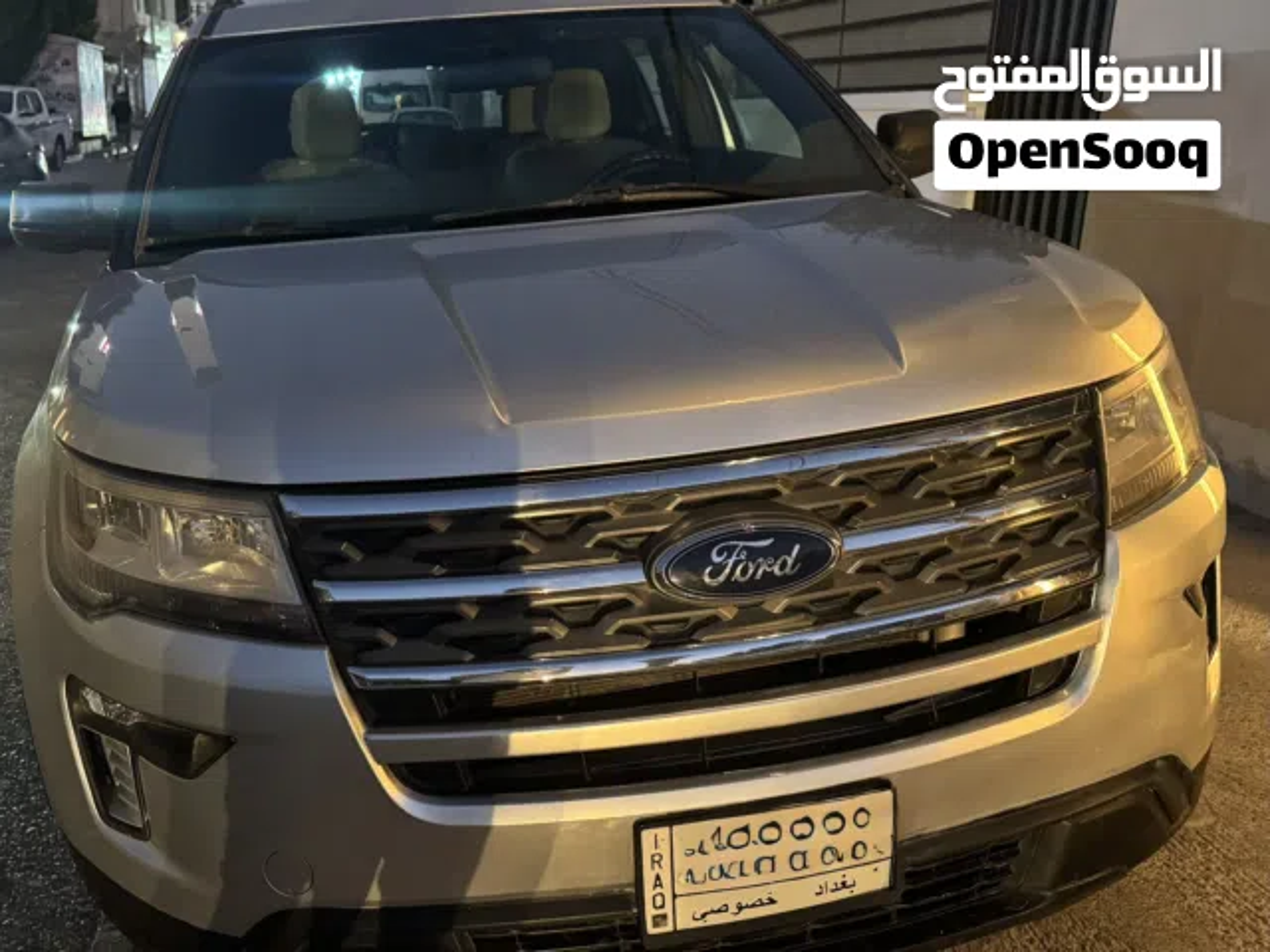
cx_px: 635
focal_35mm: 24
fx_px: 881
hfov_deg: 71.6
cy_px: 476
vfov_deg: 56.8
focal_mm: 6.76
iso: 800
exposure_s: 1/25
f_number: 1.78
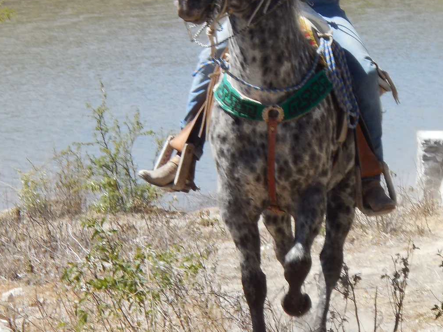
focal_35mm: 296
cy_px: 56
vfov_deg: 5.0
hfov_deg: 6.7
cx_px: 186
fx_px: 3788
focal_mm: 27.6
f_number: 6.5
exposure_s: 1/250
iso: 125
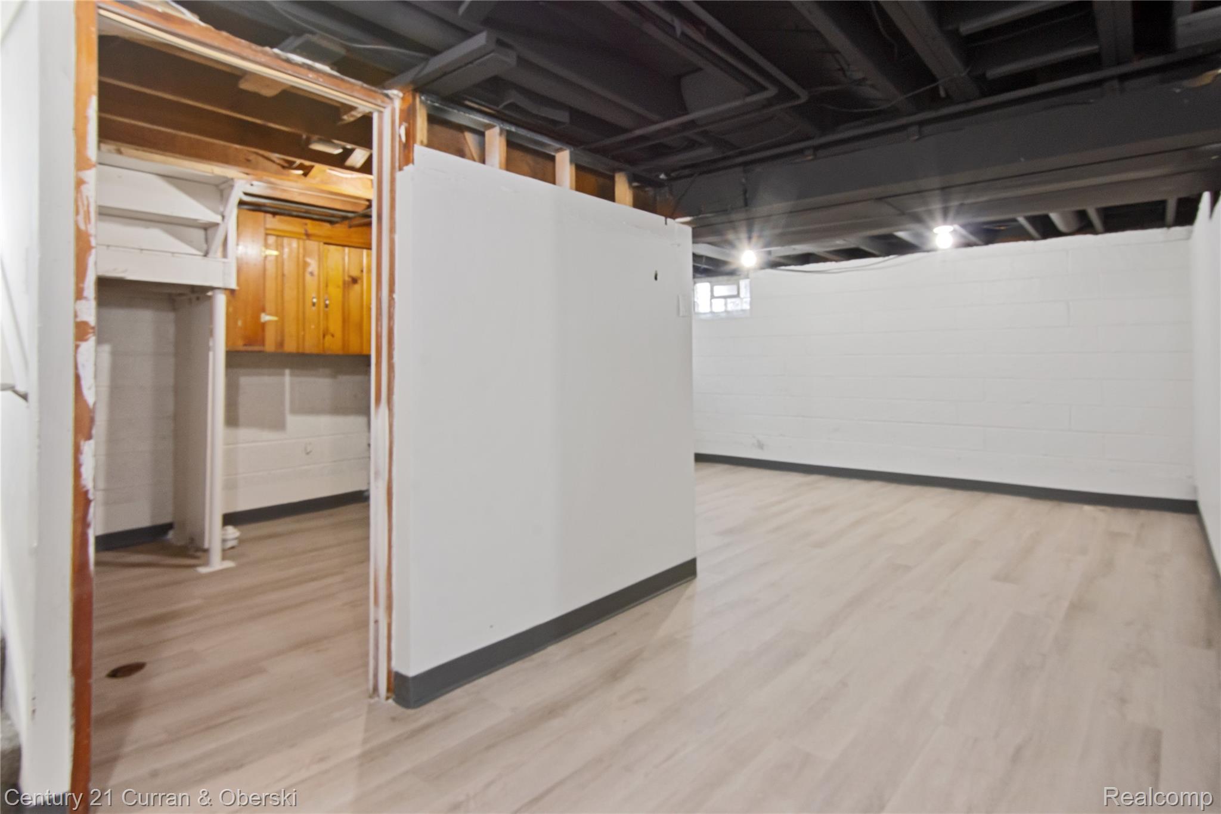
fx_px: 610
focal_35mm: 18
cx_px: 610
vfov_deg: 67.4
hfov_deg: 90.0
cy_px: 407
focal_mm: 12
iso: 800
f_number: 11
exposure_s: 1/2
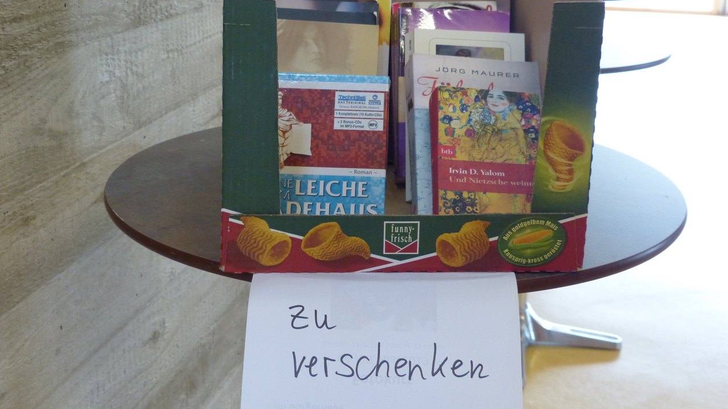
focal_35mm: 54
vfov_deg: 22.2
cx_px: 361
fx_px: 1043
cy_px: 192
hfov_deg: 38.5
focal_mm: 8.7
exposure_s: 1/60
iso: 400
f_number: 2.8
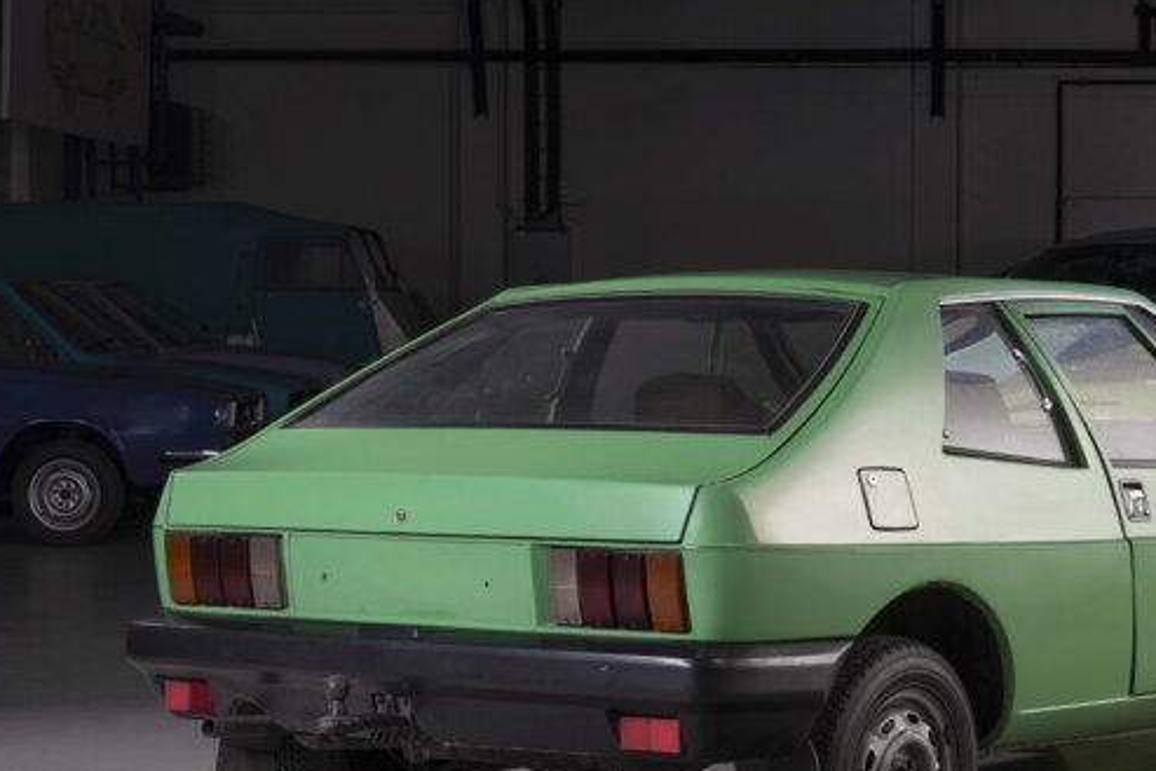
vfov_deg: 12.6
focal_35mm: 109
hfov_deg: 18.7
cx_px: 793
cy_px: 354
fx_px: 3501
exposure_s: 1/1.25
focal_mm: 70
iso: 100
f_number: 8
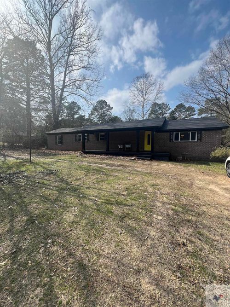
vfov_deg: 106.2
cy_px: 154
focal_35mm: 13
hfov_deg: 89.9
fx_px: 115
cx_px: 115
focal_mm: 1.57
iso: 32
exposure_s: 1/1179
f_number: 1.8
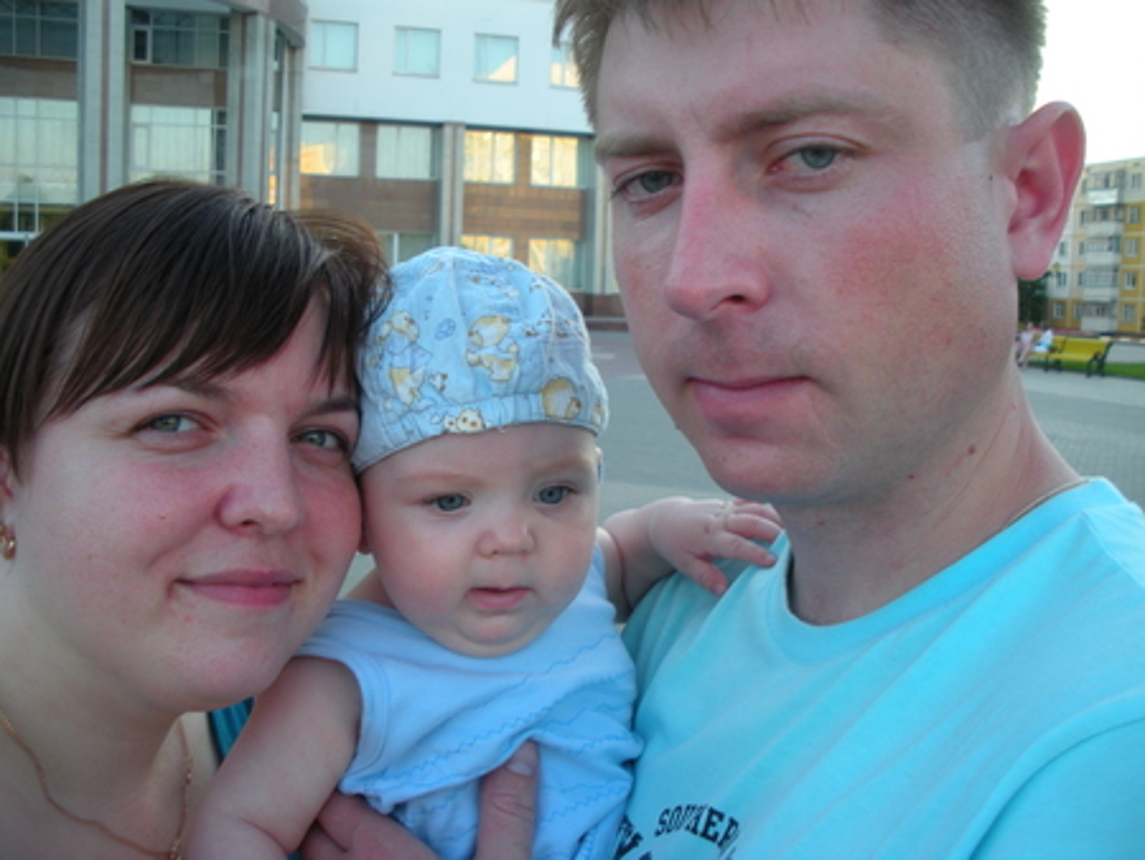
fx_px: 1191
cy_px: 430
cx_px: 572
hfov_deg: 51.3
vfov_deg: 39.7
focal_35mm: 36
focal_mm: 6.3
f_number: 3.5
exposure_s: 1/51.1
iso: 66
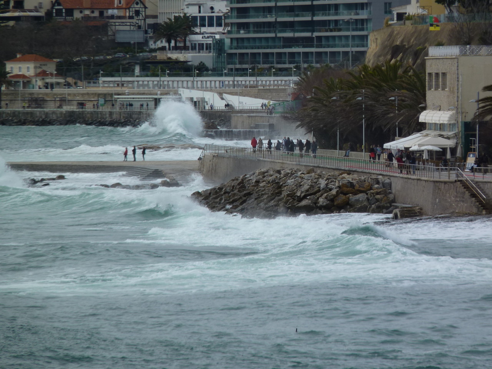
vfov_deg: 3.3
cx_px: 246
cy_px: 184
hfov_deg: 4.4
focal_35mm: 452
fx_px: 6424
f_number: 5.6
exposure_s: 1/320
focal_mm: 80.4
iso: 80
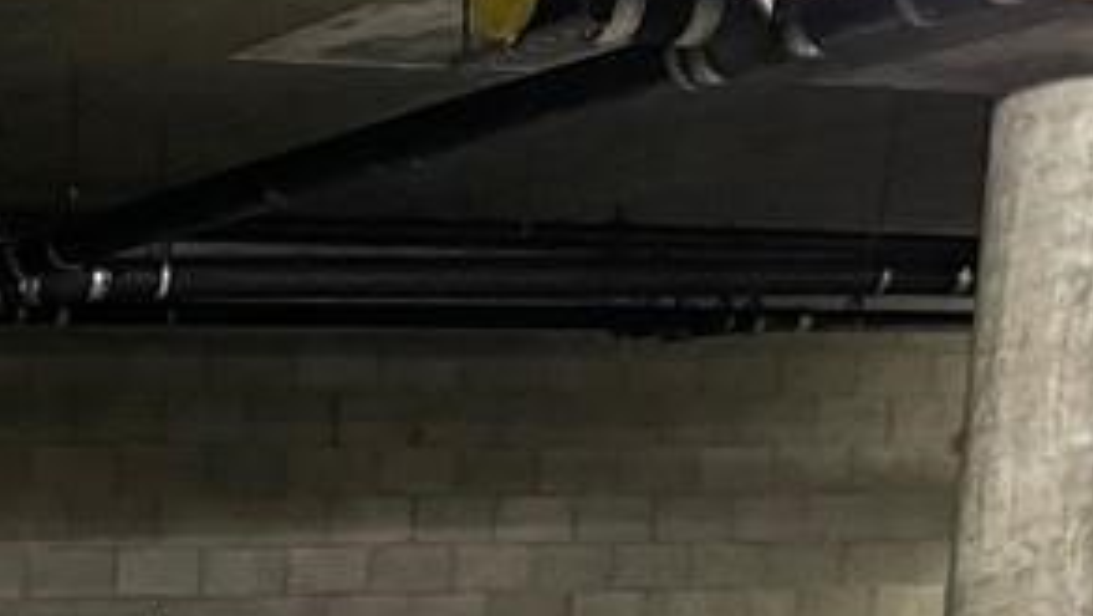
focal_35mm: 99
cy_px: 1378
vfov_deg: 10.8
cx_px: -310
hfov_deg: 19.9
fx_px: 2870
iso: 640
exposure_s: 1/30
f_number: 1.6
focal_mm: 4.2
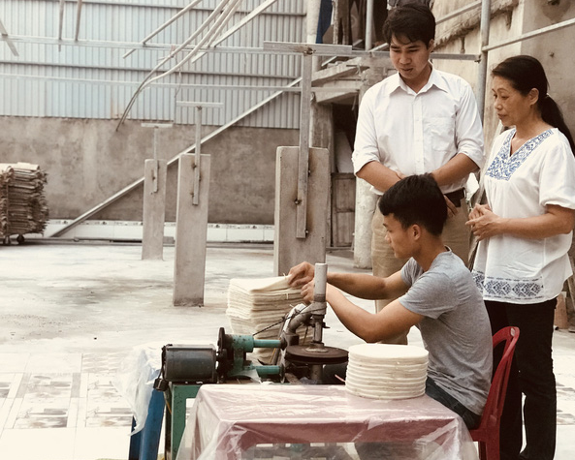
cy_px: 230
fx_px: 1022
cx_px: 279
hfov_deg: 31.4
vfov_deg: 25.4
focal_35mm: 60
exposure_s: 1/50
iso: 125
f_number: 2.8
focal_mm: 6.6
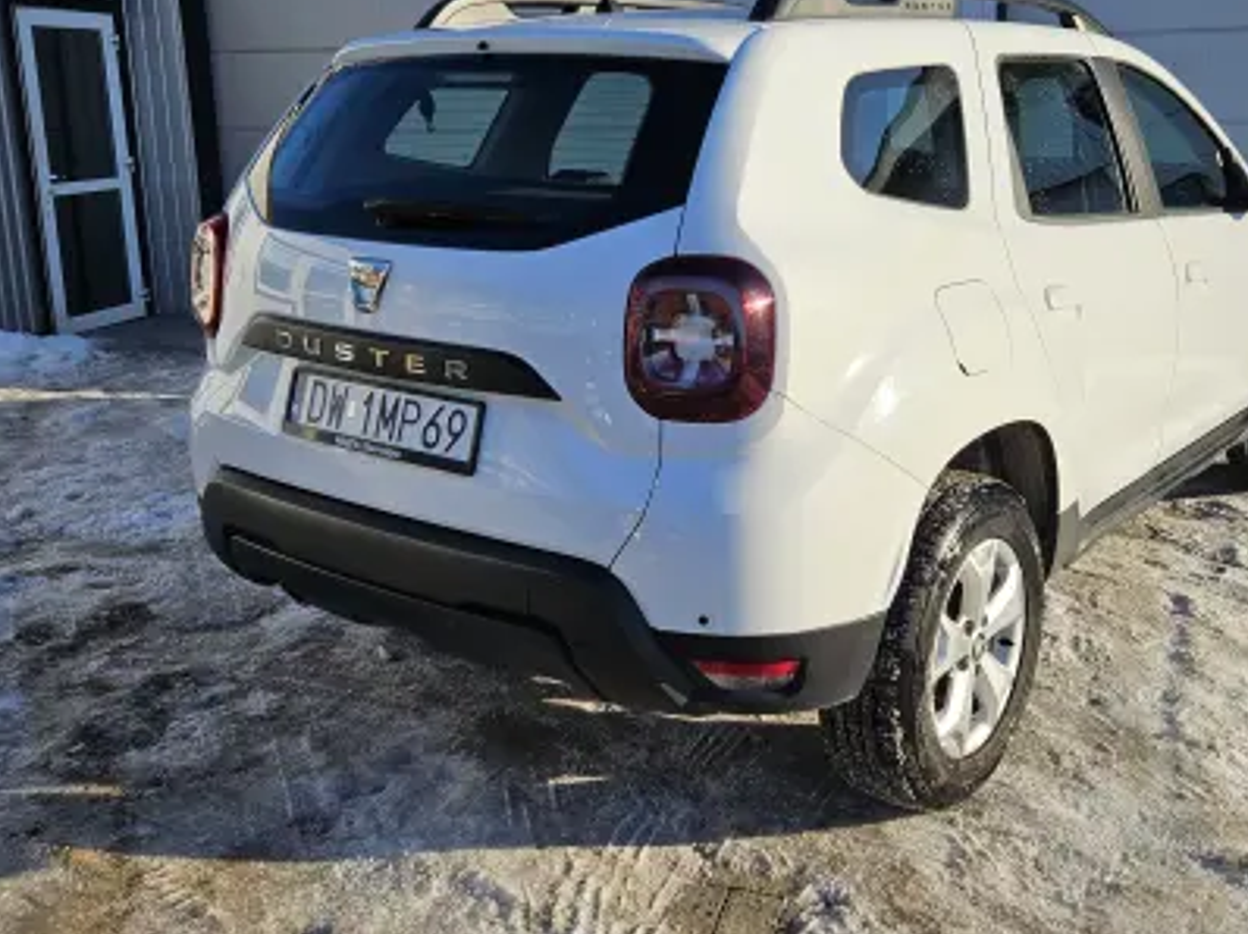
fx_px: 1333
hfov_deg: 49.8
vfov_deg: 38.4
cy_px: 364
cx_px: 749
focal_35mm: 37
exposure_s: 1/1824
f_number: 1.8
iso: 25
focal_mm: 5.4
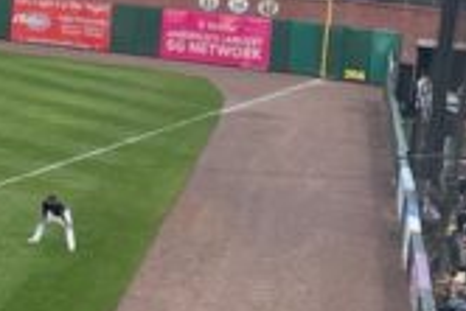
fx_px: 2073
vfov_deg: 8.6
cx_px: -960
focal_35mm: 160
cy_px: 11
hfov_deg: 9.7
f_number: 1.6
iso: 32
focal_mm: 5.1
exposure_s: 1/281
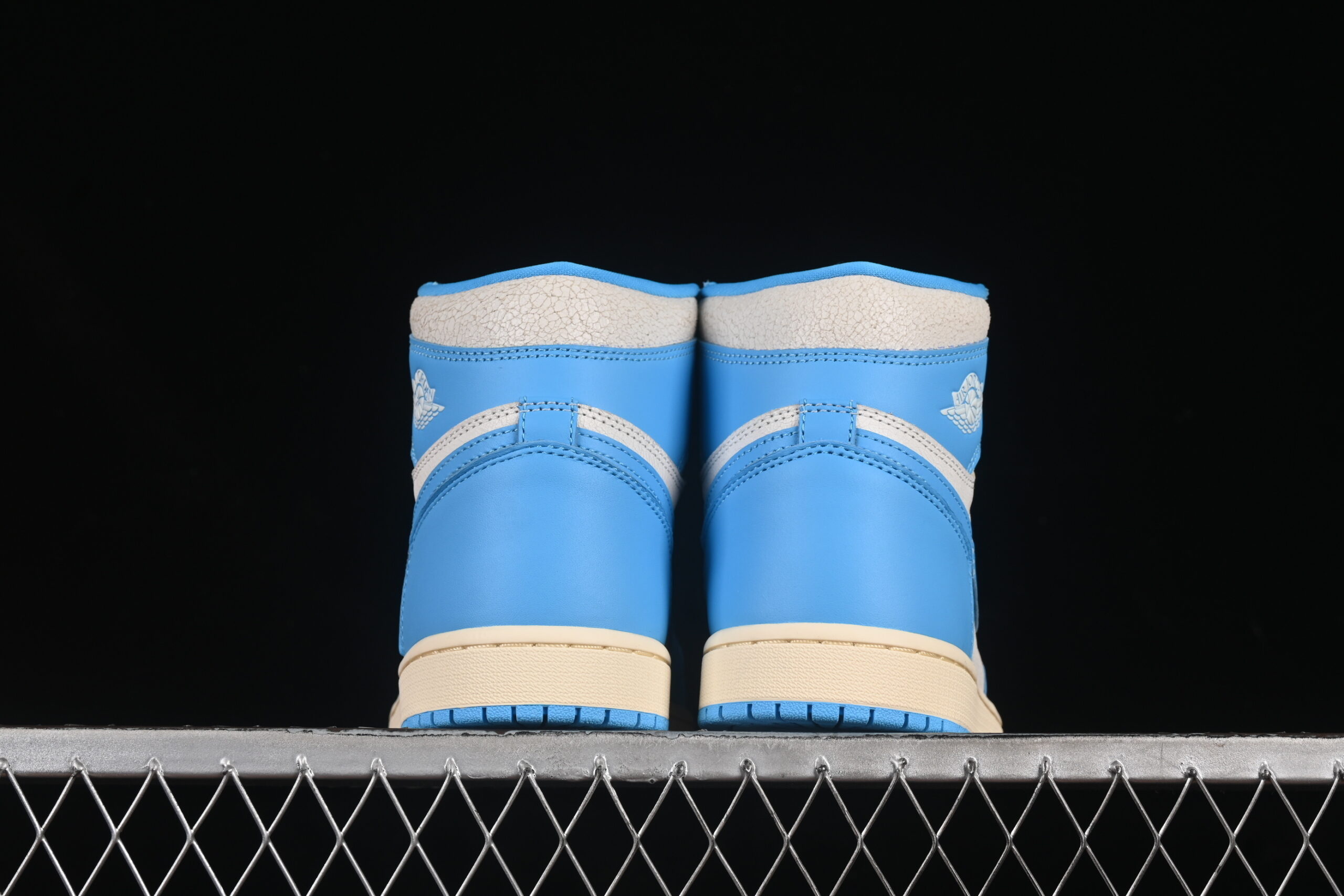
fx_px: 2800
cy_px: 448
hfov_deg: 27.0
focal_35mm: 75
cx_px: 672
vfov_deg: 18.2
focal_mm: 50
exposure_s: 1/80
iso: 160
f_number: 8
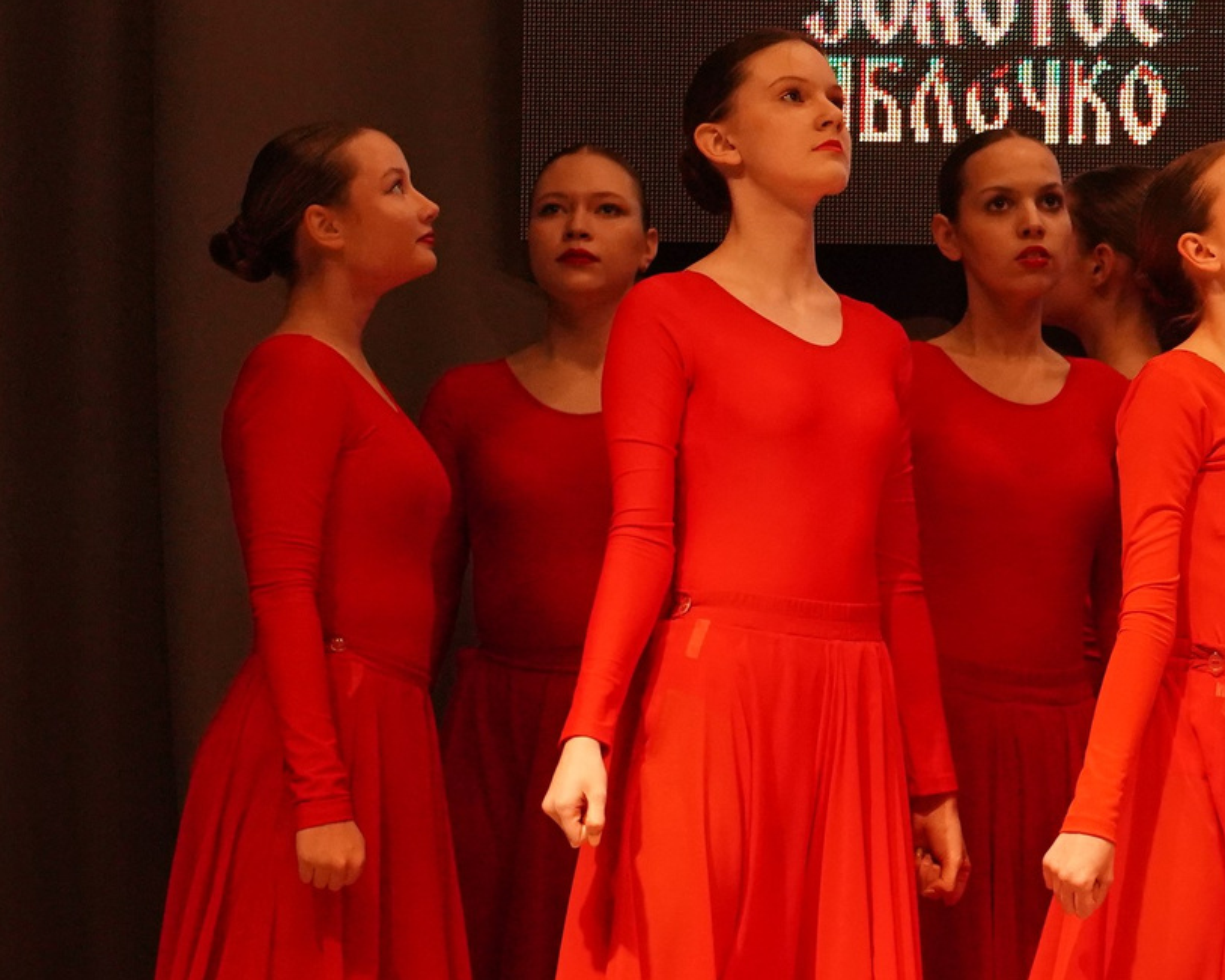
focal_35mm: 307
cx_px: 1803
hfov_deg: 6.2
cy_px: 628
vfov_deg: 5.0
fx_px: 11129
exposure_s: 1/640
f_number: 4
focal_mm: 104
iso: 3200
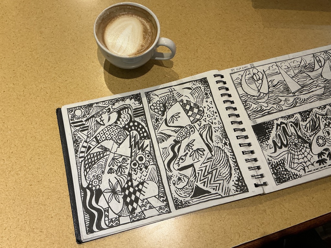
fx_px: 268
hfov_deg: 63.4
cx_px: 166
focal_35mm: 28
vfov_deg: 49.7
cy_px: 124
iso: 160
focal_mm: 3
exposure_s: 1/60
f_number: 1.8
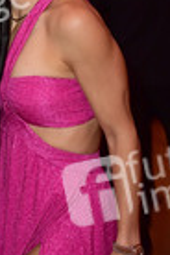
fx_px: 659
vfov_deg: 21.8
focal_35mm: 93
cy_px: 91
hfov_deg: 14.4
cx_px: -11
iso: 2000
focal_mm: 32
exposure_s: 1/50
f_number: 5.6
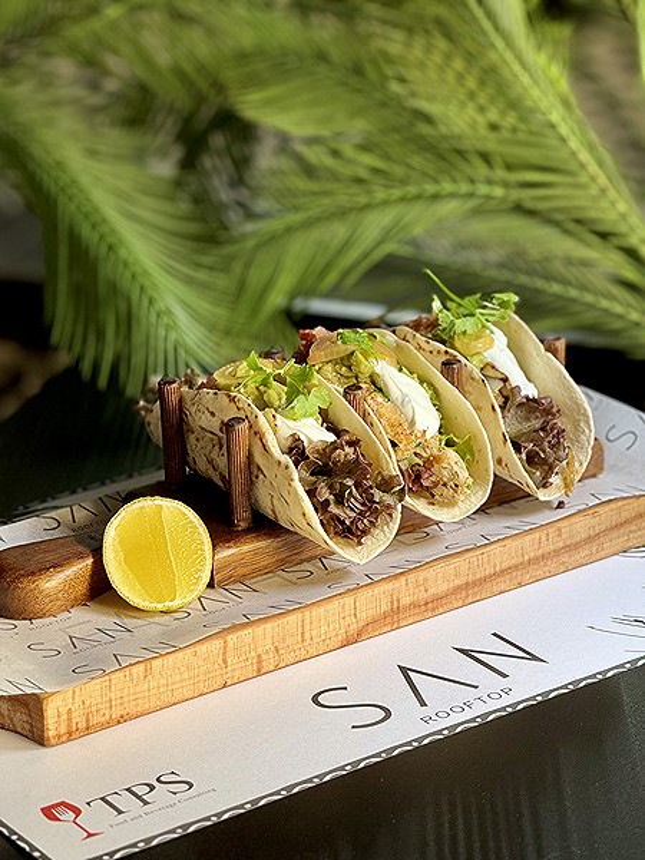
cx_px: 322
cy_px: 430
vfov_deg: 16.4
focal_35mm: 120
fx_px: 2981
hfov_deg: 12.3
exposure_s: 1/50
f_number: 2.8
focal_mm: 15.66
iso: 160
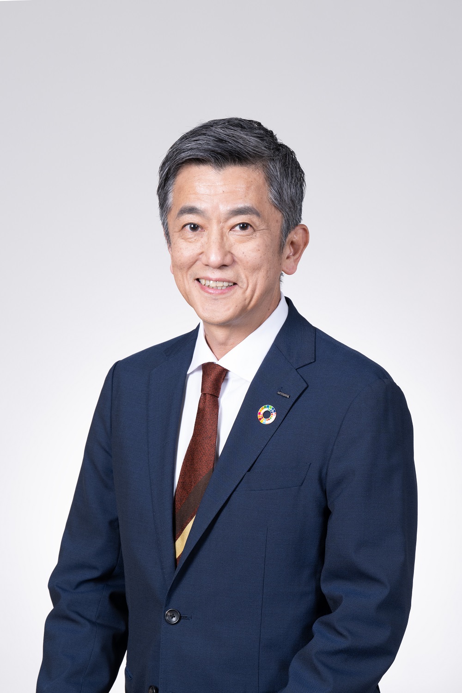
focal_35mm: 120
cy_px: 346
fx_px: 2310
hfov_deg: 11.4
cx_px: 231
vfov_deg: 17.1
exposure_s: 1/50
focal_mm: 120
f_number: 10
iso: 400
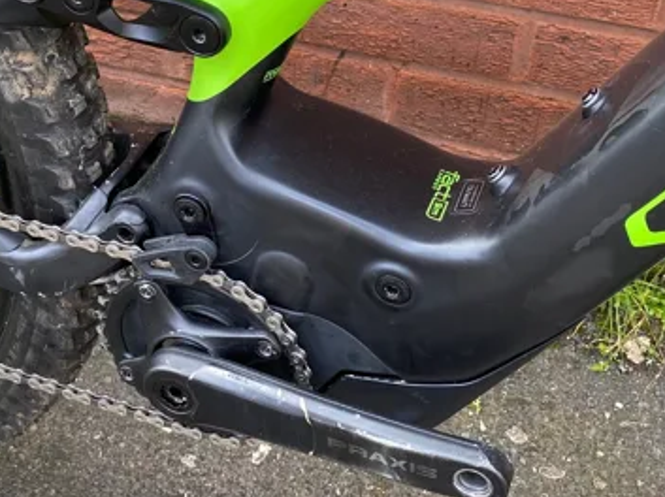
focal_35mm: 59
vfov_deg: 24.6
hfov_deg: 32.1
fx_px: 1132
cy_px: 149
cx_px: 168
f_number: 1.8
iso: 32
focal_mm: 4.25
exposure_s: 1/124
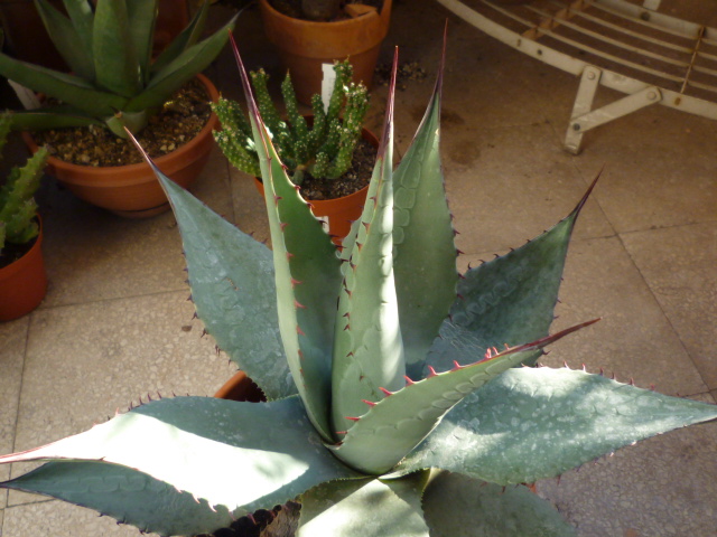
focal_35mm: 35
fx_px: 725
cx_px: 358
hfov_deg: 52.6
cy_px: 268
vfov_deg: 40.7
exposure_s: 1/250
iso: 160
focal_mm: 4.4
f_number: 2.8
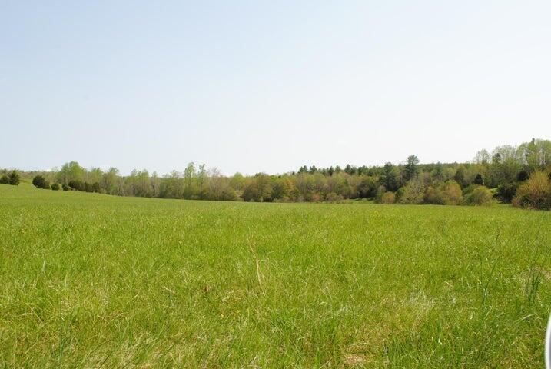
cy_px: 184
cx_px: 276
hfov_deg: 57.2
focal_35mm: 33
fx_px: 506
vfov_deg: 40.1
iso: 100
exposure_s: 1/200
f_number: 10
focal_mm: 22
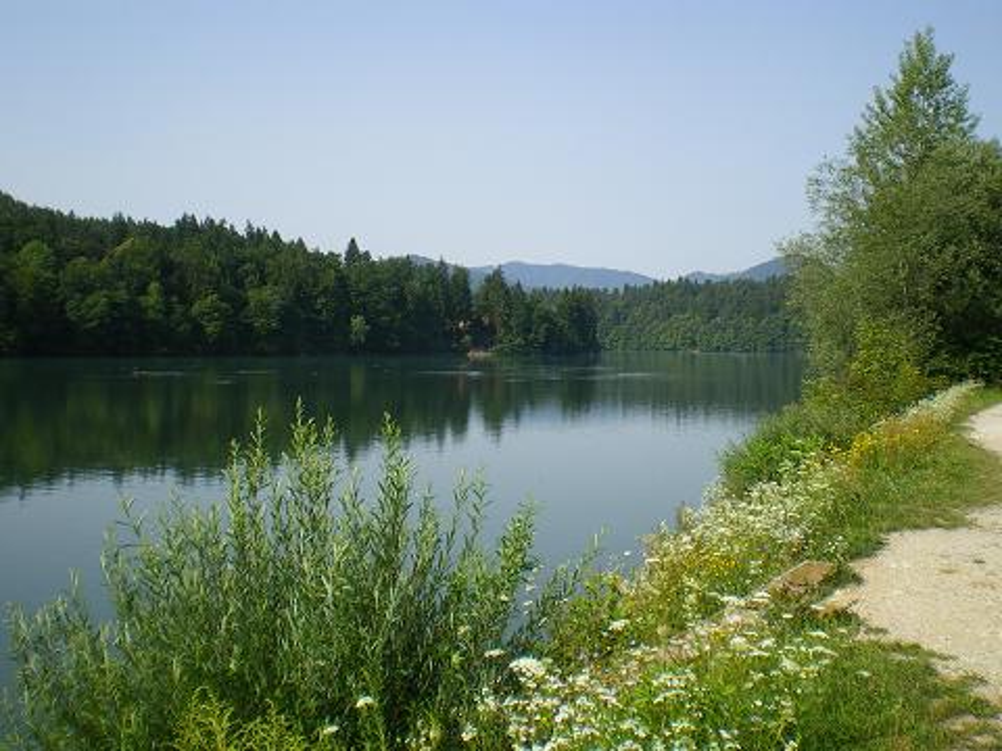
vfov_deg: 37.7
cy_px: 376
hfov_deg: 49.0
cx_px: 501
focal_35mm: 38
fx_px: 1100
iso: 64
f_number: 4.6
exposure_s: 1/320
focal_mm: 6.3
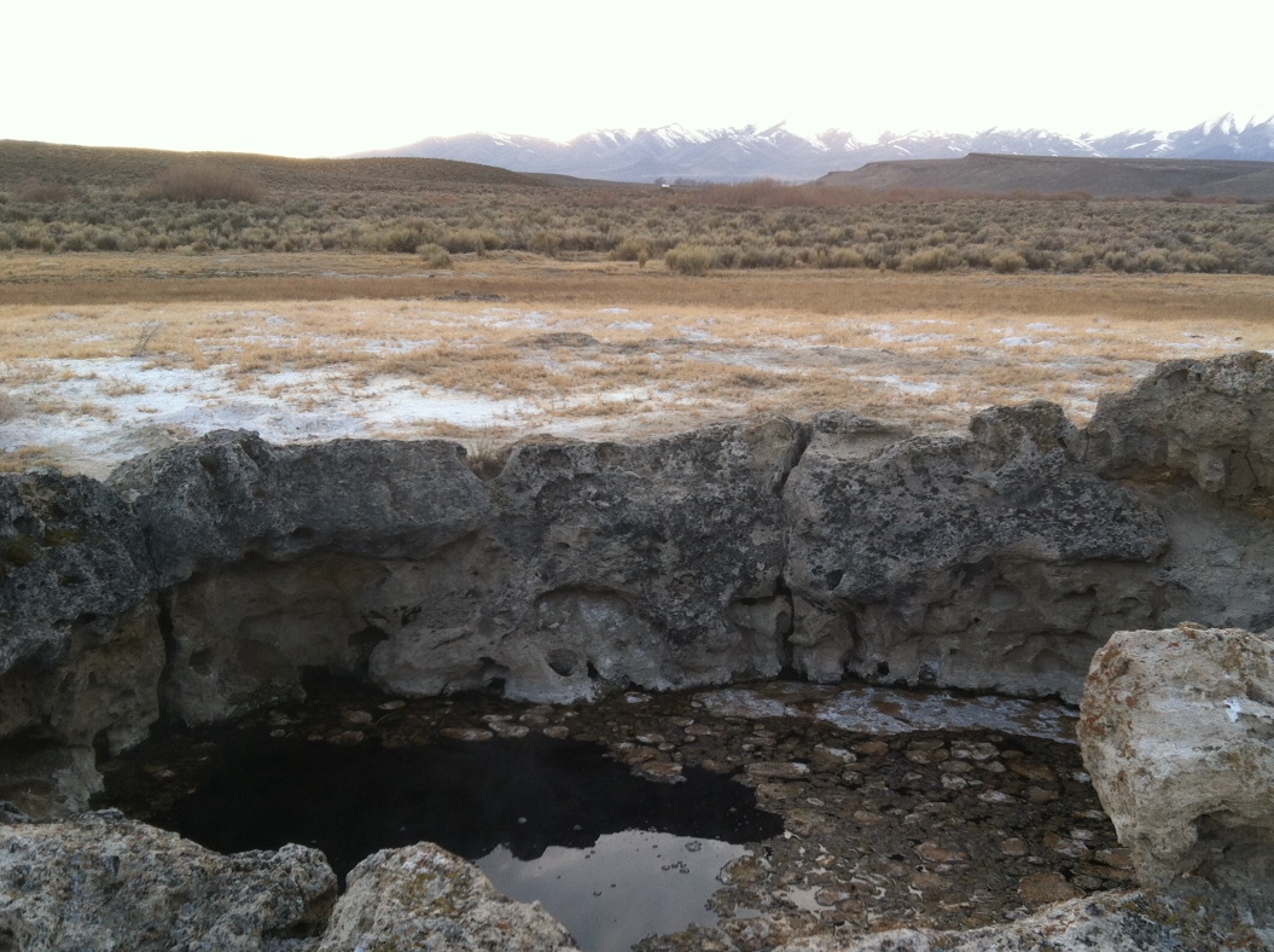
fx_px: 1580
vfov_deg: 33.5
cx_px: 732
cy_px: 547
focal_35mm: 43
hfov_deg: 43.8
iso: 80
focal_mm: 3.85
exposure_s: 1/142
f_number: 2.8
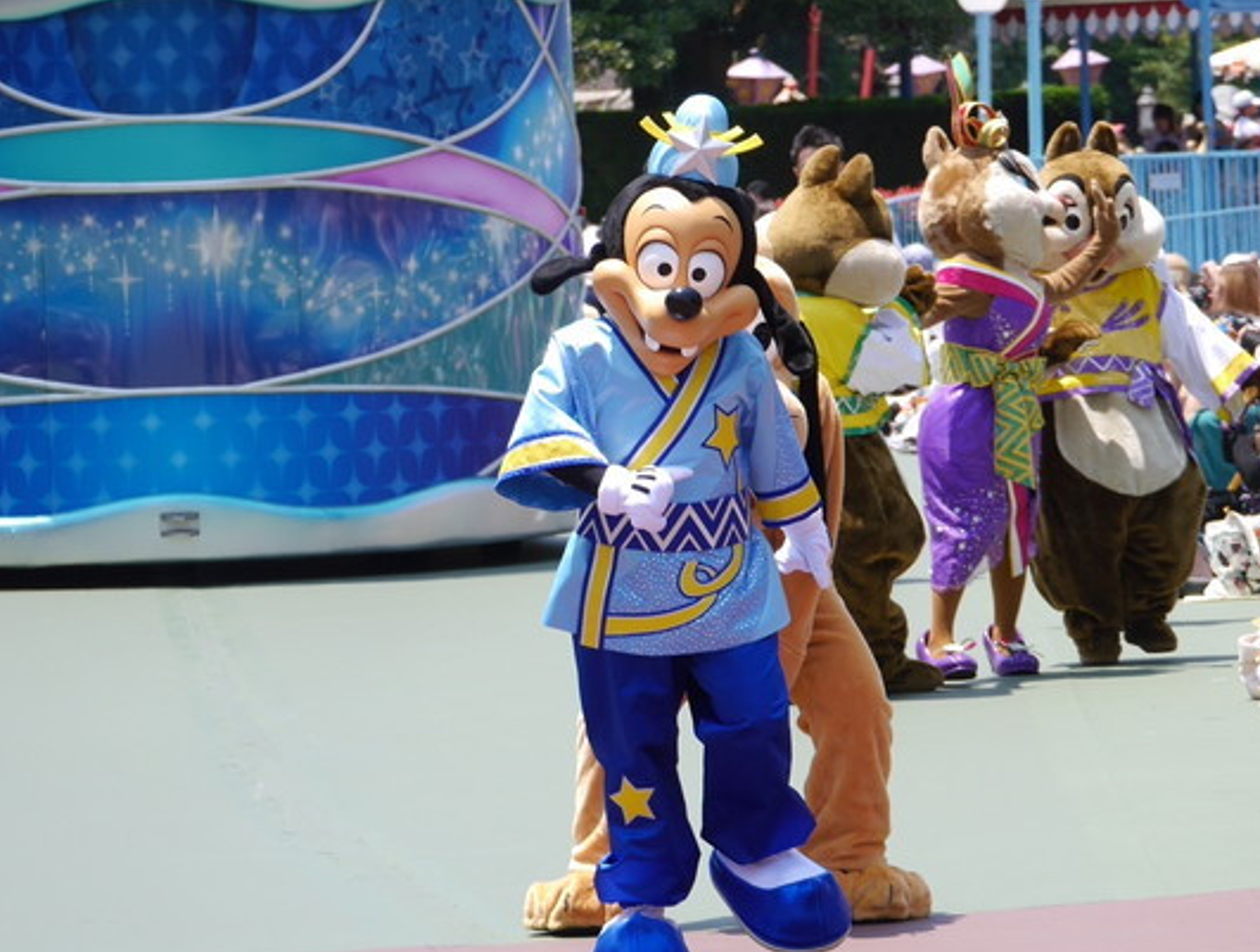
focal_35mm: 234
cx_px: 757
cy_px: 491
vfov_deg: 6.4
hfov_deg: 8.4
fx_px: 8539
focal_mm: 97
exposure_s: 1/400
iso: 160
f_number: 5.6
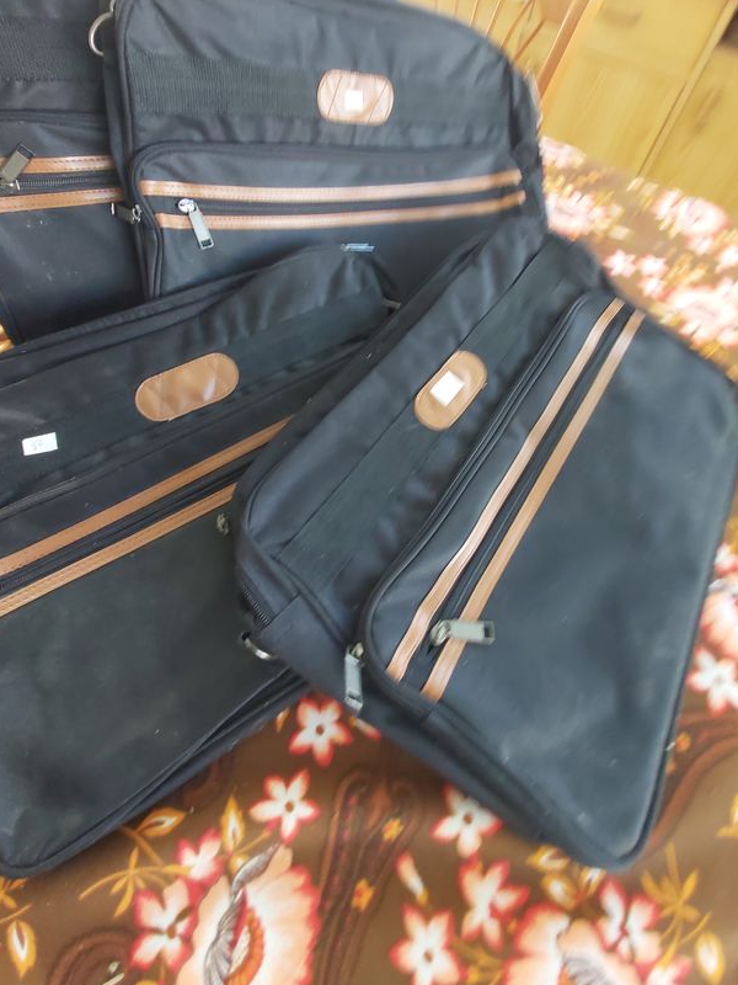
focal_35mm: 15
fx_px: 426
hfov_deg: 81.7
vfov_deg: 96.7
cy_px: 388
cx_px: 369
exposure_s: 1/60
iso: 100
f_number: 2.2
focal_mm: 1.42
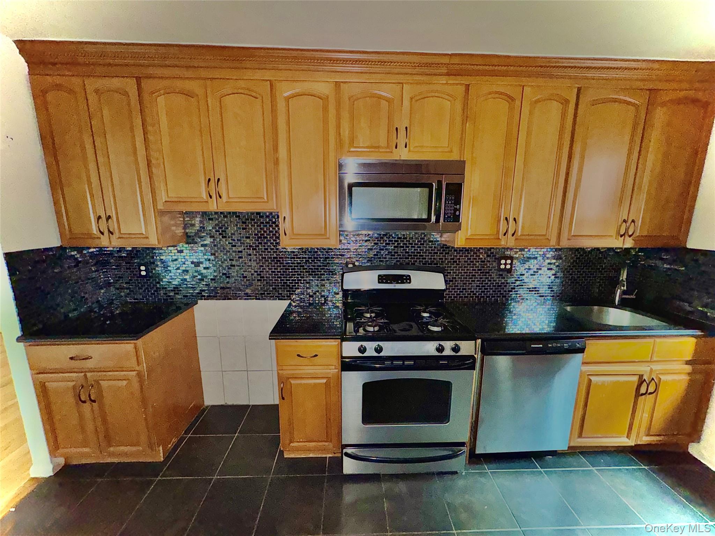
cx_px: 358
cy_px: 268
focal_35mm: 14
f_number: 2.2
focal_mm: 2.22
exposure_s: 1/34
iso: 400
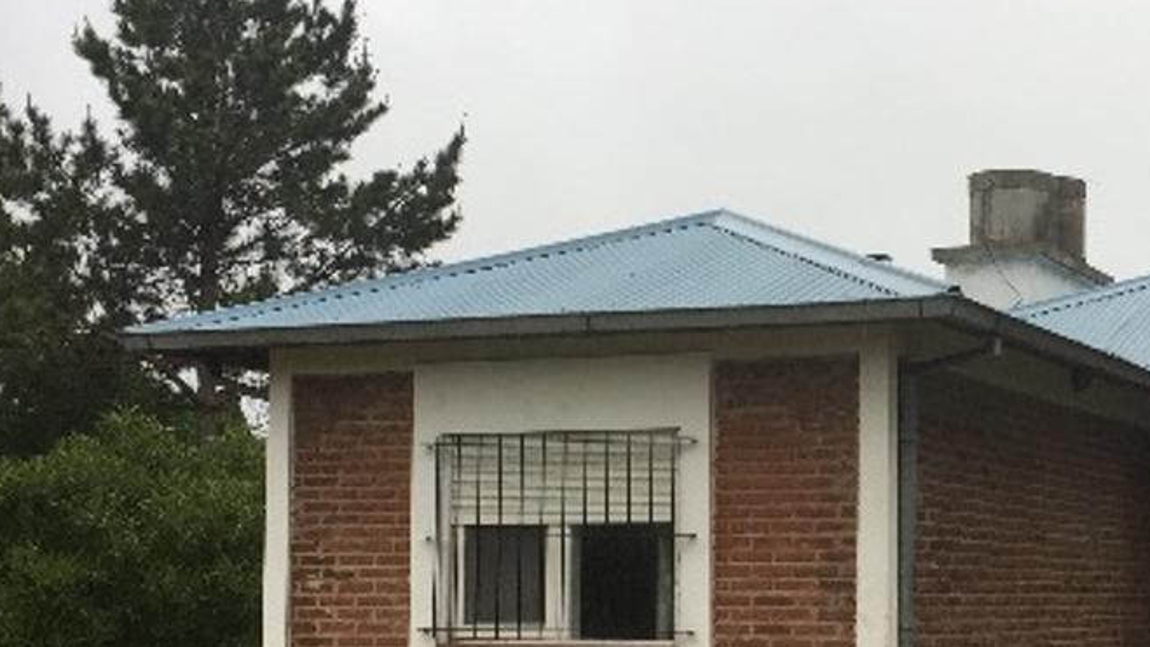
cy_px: 480
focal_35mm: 69
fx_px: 2104
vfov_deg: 17.4
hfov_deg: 29.8
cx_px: 925
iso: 32
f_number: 2.2
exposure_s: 1/100
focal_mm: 4.15
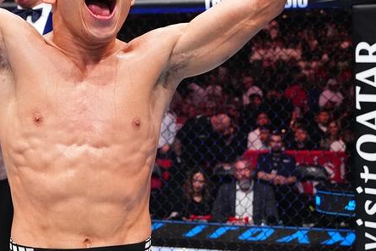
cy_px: 32
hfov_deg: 36.6
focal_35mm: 52
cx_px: 63
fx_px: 543
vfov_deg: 25.3
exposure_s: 1/1250
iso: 3200
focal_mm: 23
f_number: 2.8
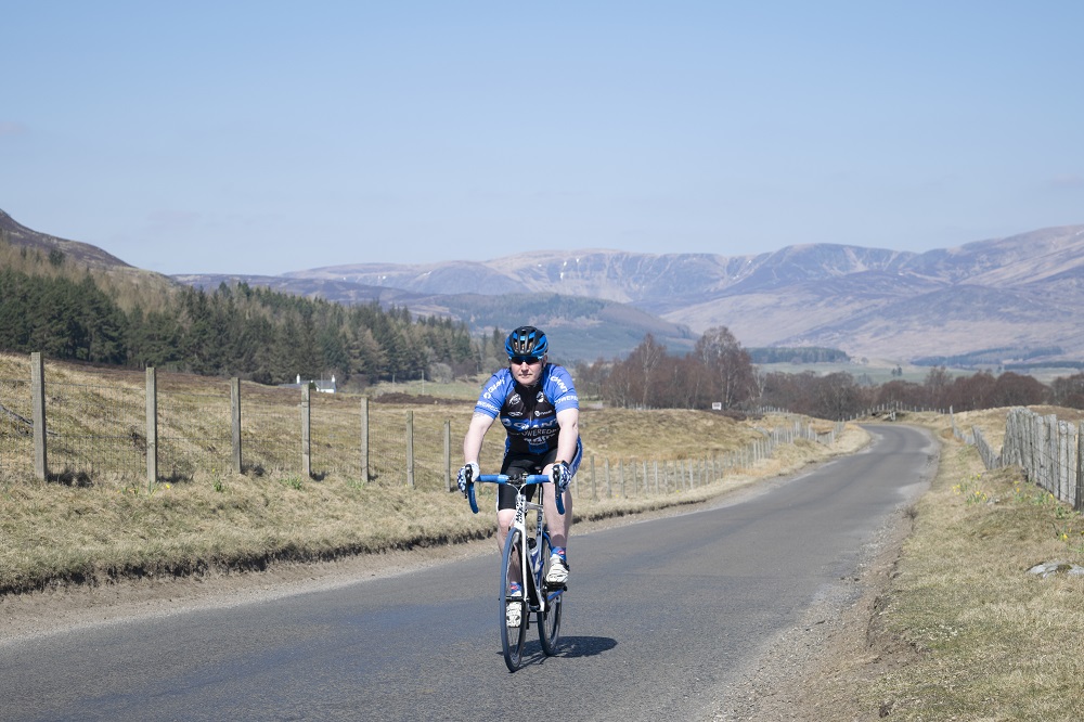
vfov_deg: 16.5
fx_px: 2483
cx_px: 542
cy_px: 361
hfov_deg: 24.6
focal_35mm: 82
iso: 100
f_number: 5.6
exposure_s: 1/500
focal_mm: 55
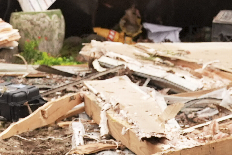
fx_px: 2842
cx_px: -241
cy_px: -168
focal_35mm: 441
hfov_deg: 4.6
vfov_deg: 3.1
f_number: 5.6
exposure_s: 1/1000
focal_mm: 70
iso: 800
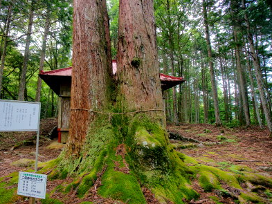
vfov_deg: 68.7
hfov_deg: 84.0
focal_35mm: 19
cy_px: 101
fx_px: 149
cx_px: 115
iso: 200
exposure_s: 1/60
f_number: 5
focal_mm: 17
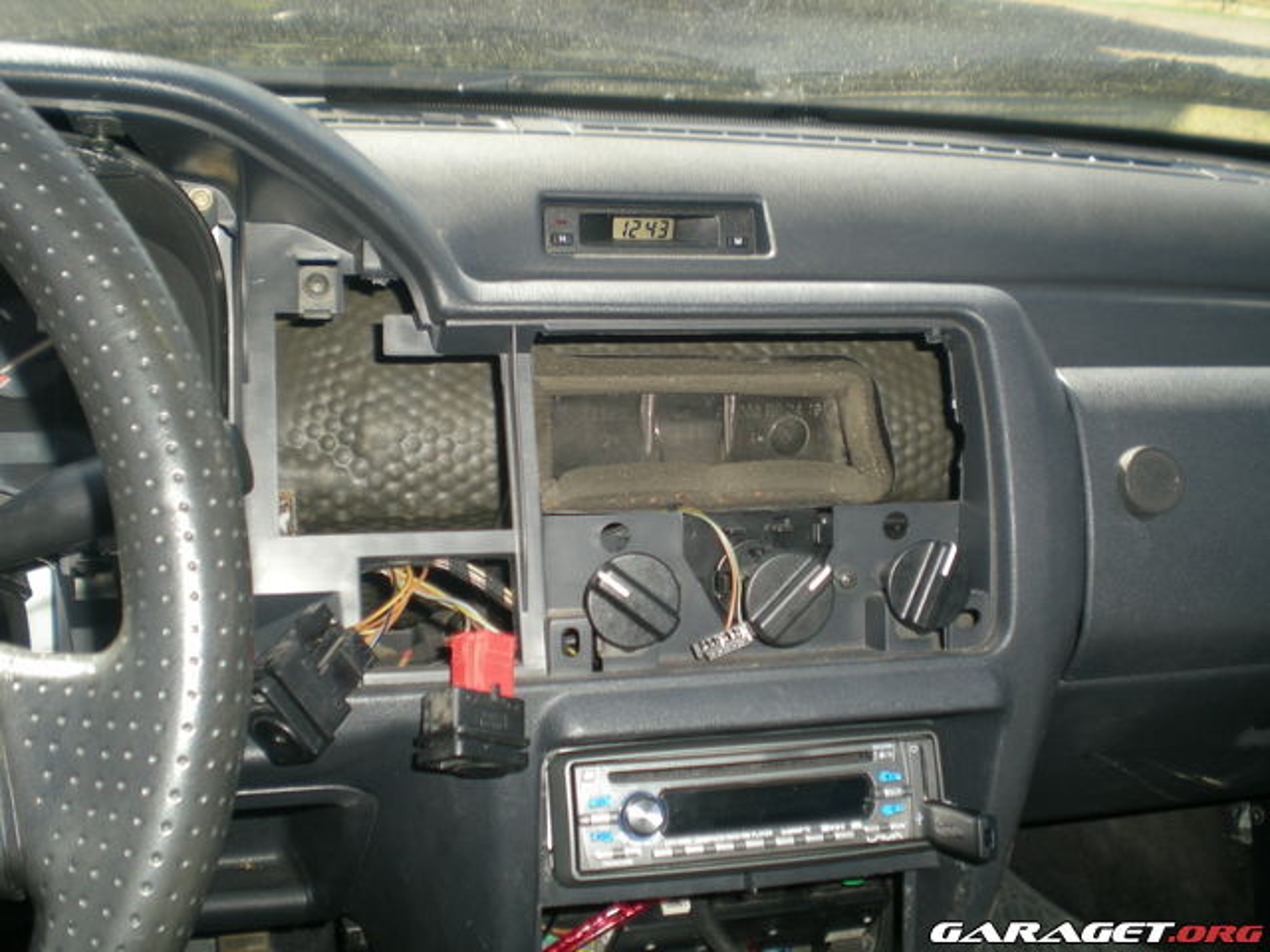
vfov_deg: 37.7
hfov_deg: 49.0
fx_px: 1394
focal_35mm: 38
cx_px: 635
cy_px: 476
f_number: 3.1
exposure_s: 1/128
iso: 50
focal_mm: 6.3
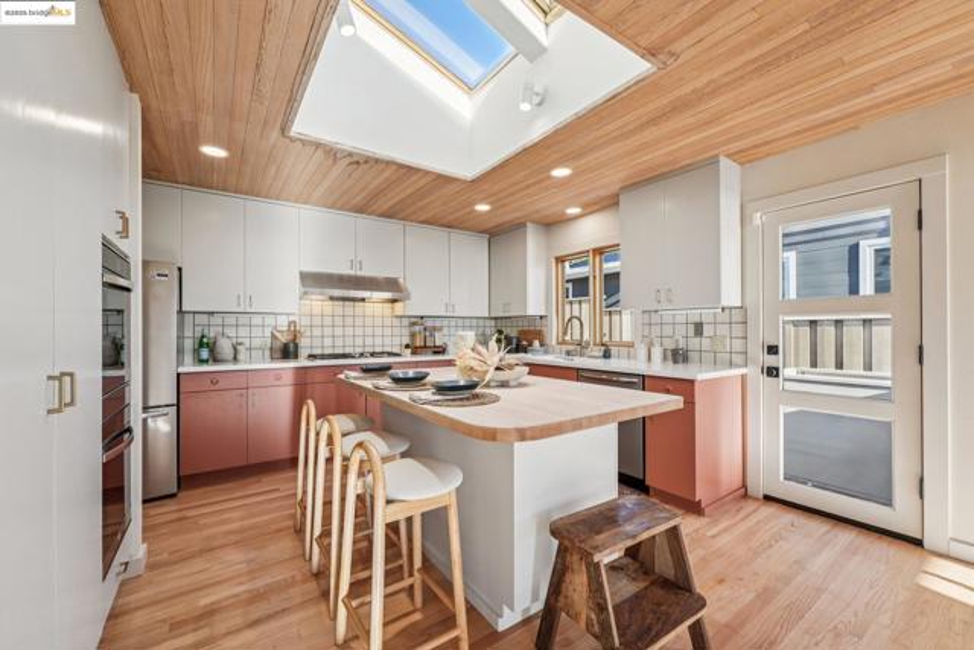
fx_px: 379
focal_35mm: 14
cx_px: 487
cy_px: 325
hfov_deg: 104.2
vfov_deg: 81.2
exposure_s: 1/125
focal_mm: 14
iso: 640
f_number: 8
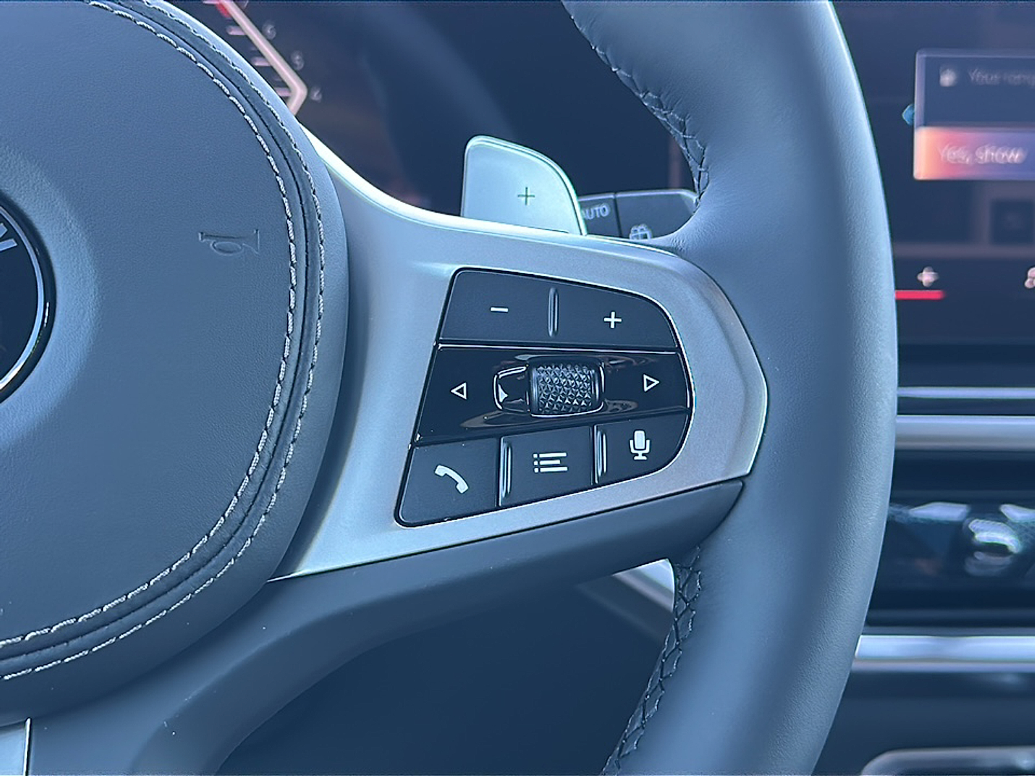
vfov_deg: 33.6
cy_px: 388
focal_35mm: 43
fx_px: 1286
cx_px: 518
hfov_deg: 43.9
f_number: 1.78
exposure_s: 1/119
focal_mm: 6.86
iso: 100
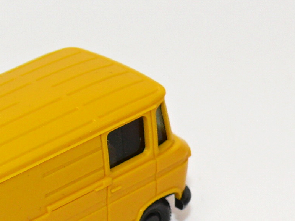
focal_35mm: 228
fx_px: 1943
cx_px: -3
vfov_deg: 6.5
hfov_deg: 8.6
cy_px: 203
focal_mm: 14
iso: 100
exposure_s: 1/30
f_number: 4
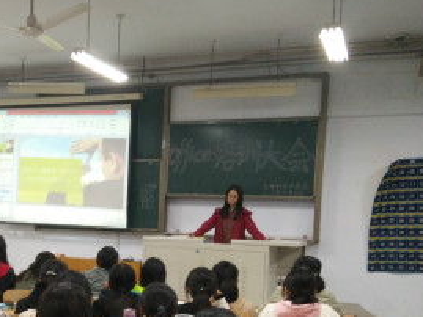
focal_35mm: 39
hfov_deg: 45.4
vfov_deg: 35.5
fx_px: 477
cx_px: 85
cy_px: 258
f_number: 2.2
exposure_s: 1/33.3
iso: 223
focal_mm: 3.66
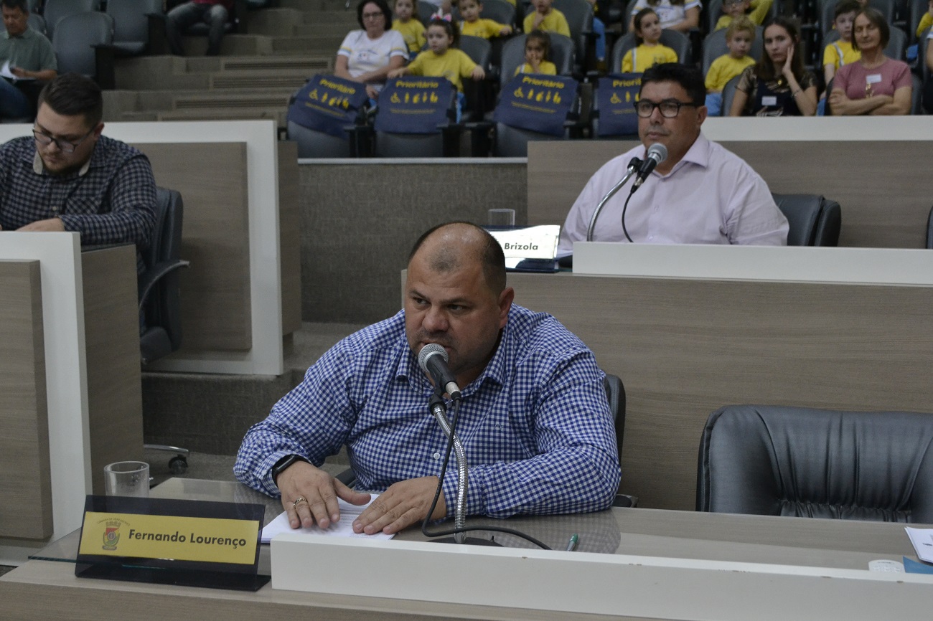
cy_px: 310
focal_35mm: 51
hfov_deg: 38.9
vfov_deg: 26.5
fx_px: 1321
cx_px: 466
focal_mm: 34
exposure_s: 1/60
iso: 1600
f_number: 5.6
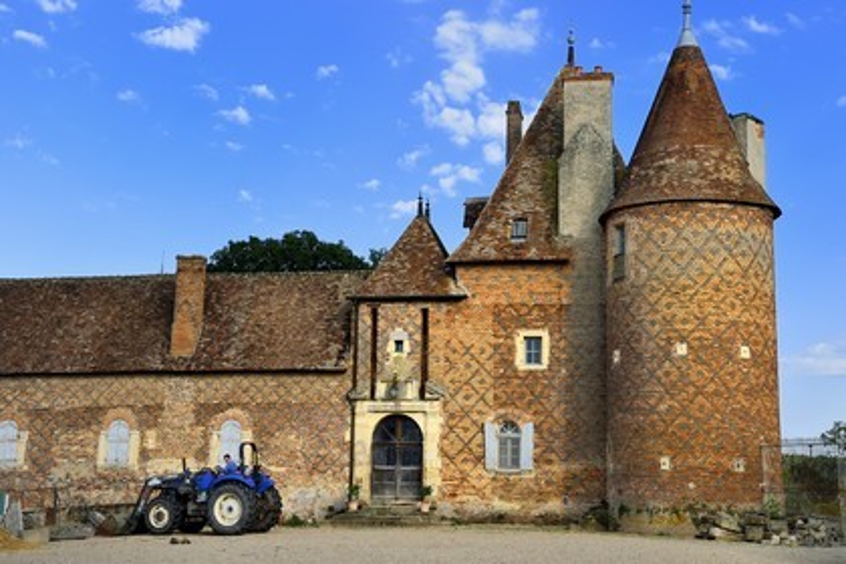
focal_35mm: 52
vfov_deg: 26.0
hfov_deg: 38.2
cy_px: 282
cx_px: 423
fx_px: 1222
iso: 250
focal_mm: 52
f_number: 13
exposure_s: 1/250
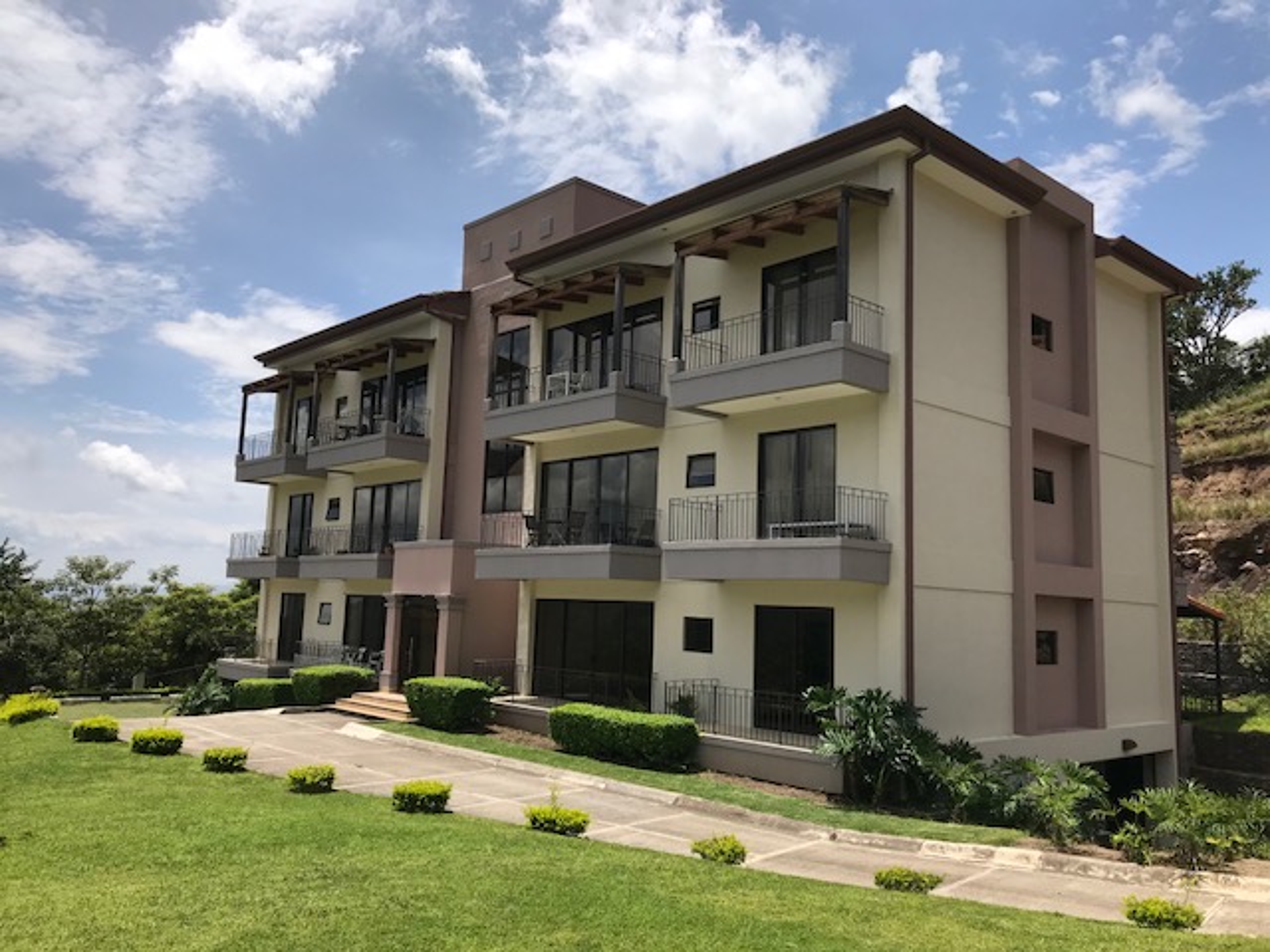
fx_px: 1027
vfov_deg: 49.7
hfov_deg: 63.4
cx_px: 635
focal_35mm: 28
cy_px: 476
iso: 20
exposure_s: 1/3425
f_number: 1.8
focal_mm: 3.99
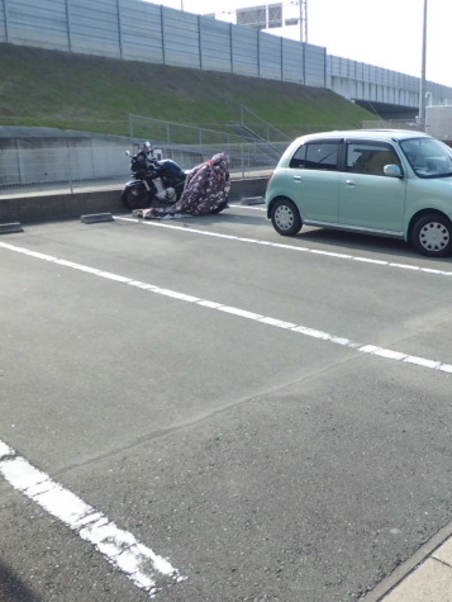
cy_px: 302
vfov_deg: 52.6
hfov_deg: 40.3
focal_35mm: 35
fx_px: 609
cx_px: 299
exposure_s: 1/100
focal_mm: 4.7
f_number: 7.9
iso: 100
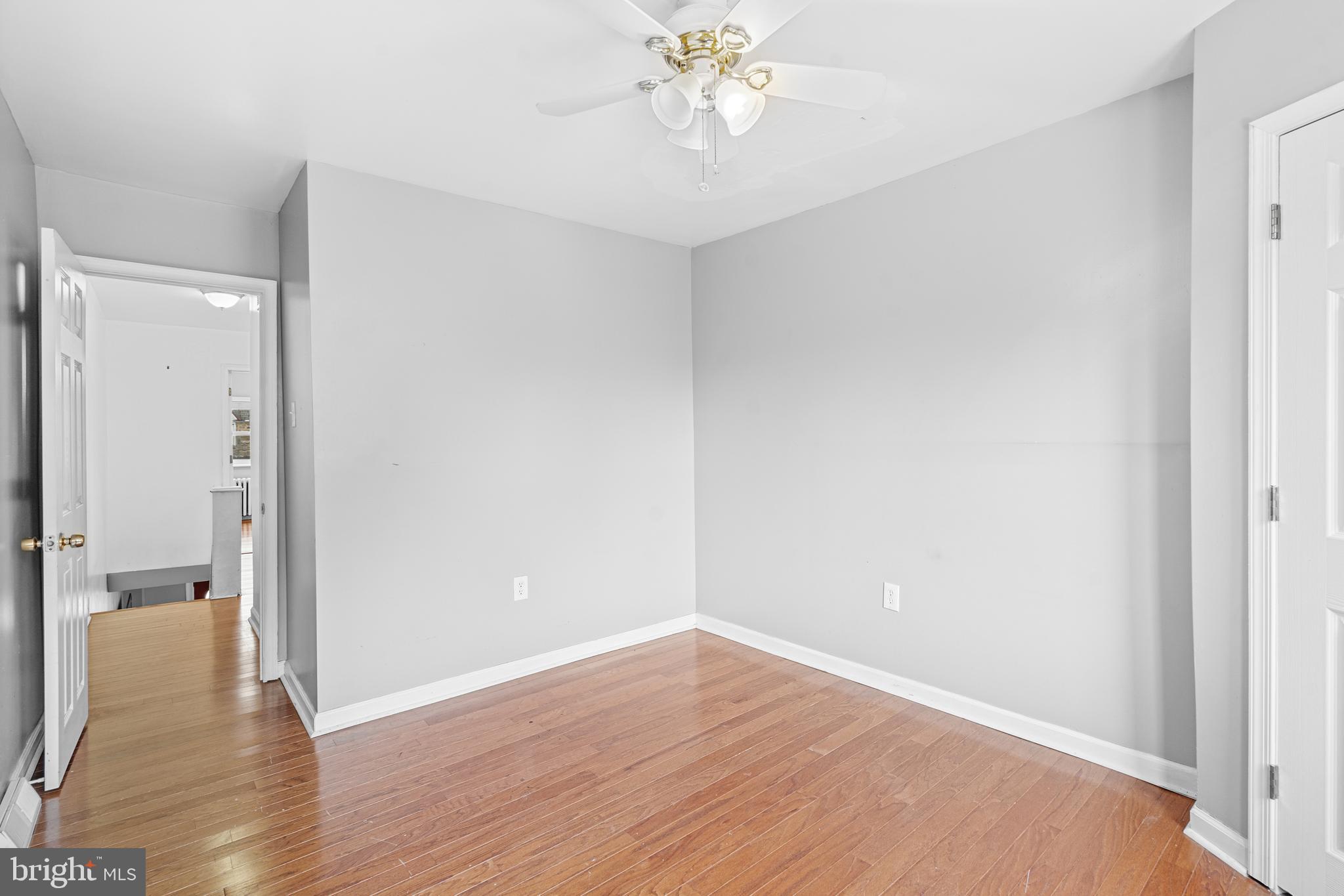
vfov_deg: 73.7
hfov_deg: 96.7
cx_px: 672
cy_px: 448
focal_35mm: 16
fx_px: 597
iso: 250
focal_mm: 16
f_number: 8
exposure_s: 1.3
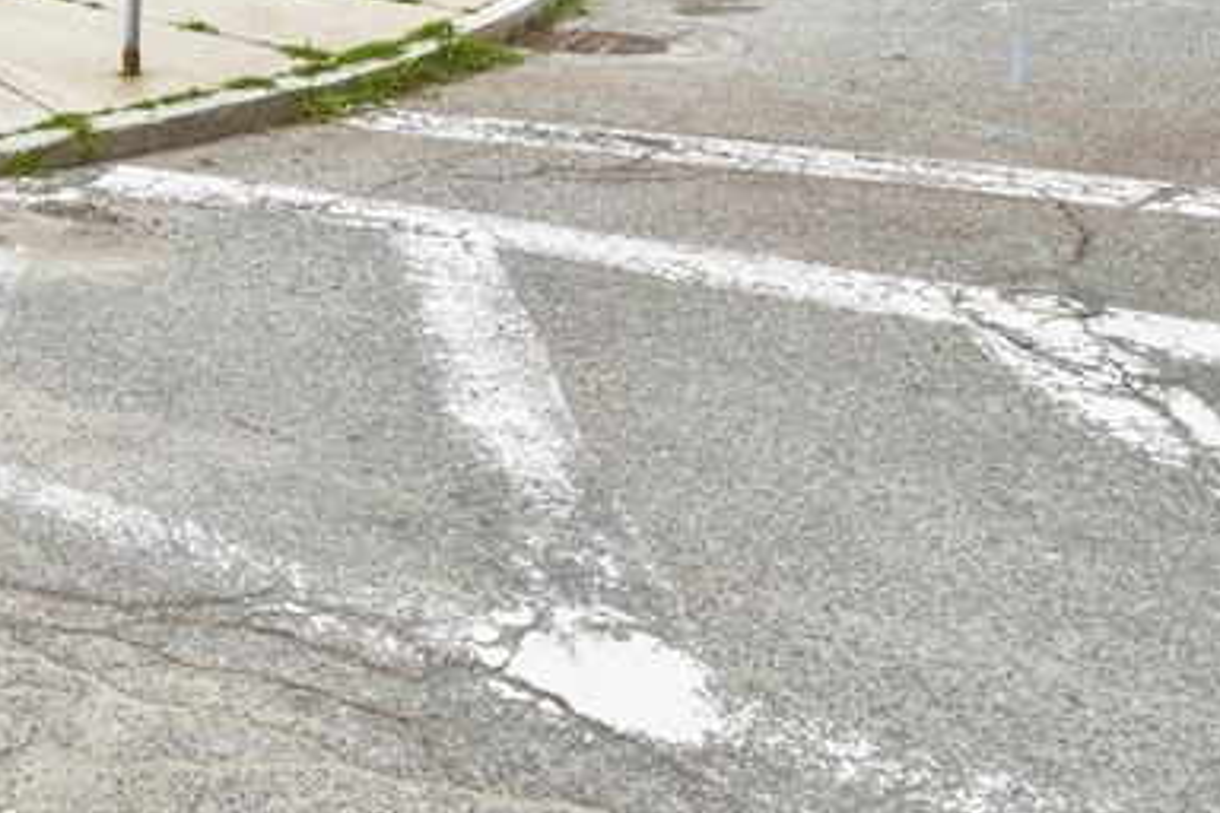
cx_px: -187
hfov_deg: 38.2
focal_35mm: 40
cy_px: -230
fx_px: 1355
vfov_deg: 28.0
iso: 100
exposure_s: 1/30
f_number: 14
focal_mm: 15
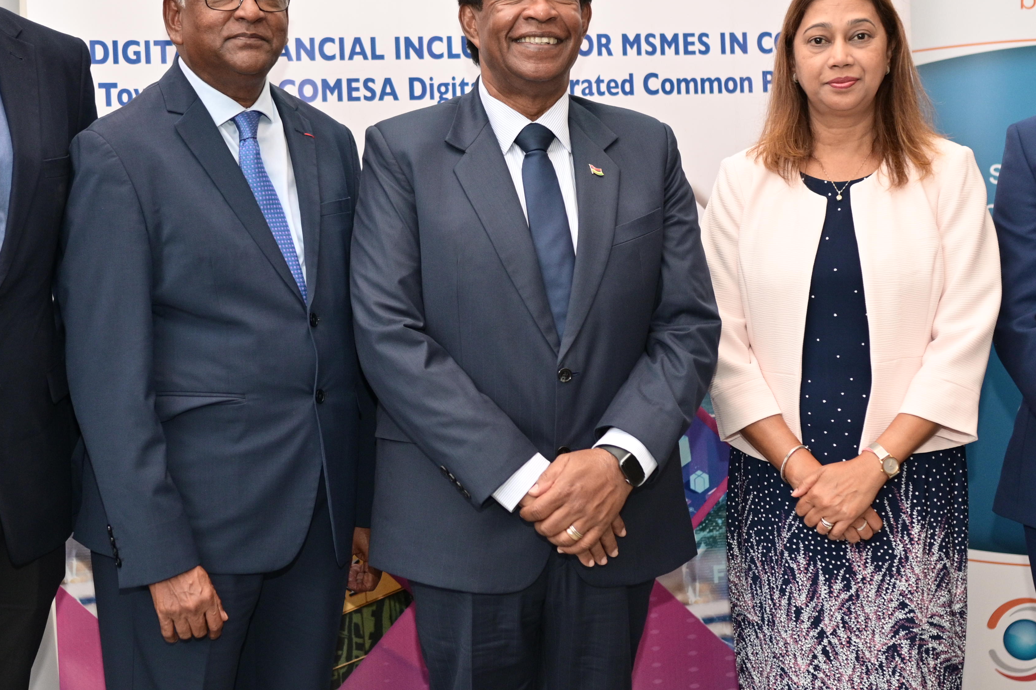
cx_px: 443
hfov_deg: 31.9
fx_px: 1812
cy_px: 312
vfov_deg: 21.5
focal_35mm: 63
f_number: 2
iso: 1000
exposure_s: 1/125
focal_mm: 35
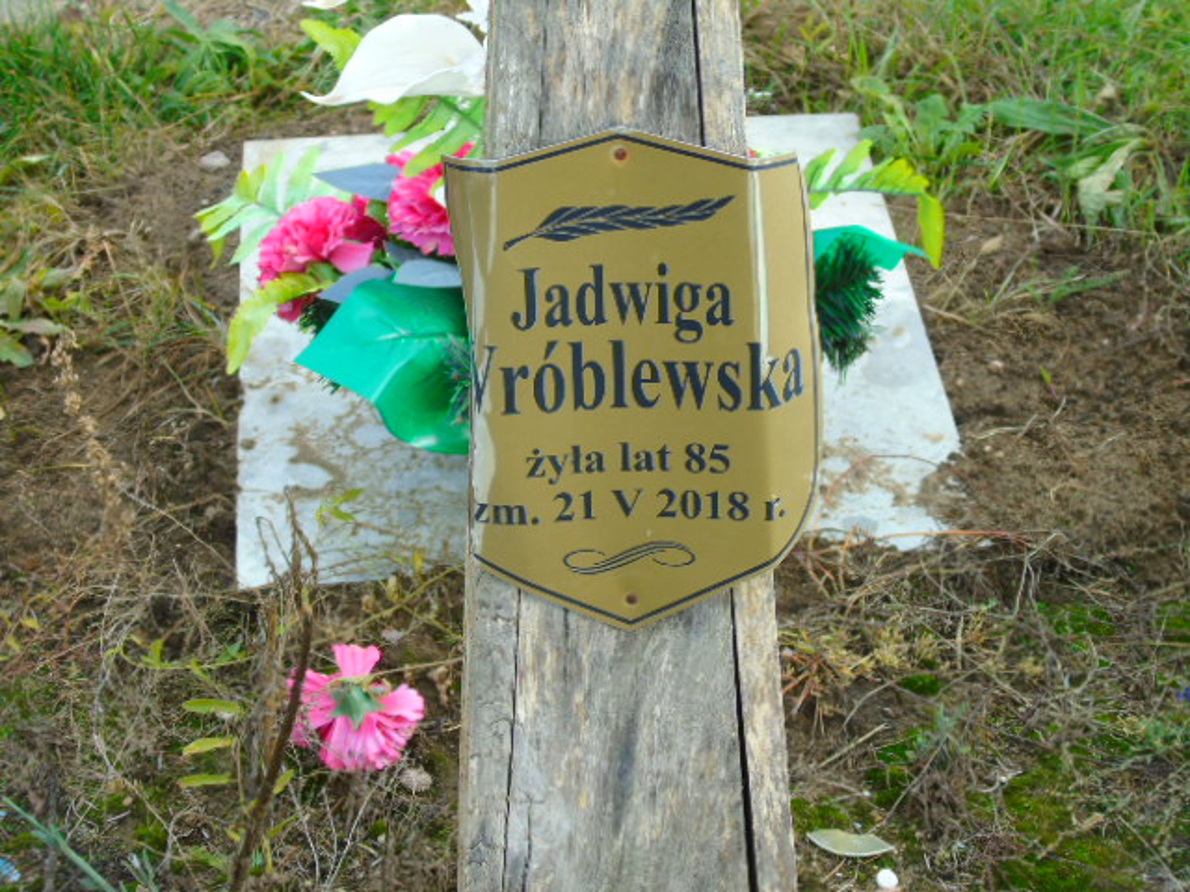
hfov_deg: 20.9
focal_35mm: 94
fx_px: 3231
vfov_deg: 15.7
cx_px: 595
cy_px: 446
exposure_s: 1/60
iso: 80
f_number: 4.3
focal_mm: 17
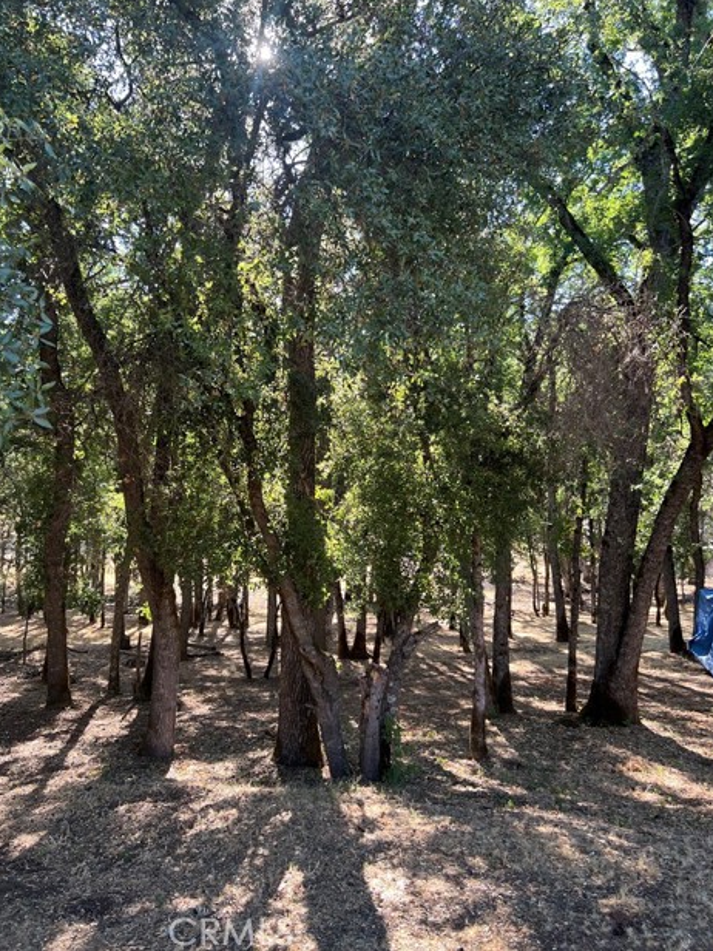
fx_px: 742
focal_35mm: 27
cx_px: 361
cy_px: 460
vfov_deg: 65.3
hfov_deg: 51.4
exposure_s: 1/164
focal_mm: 5.7
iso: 40
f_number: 1.5
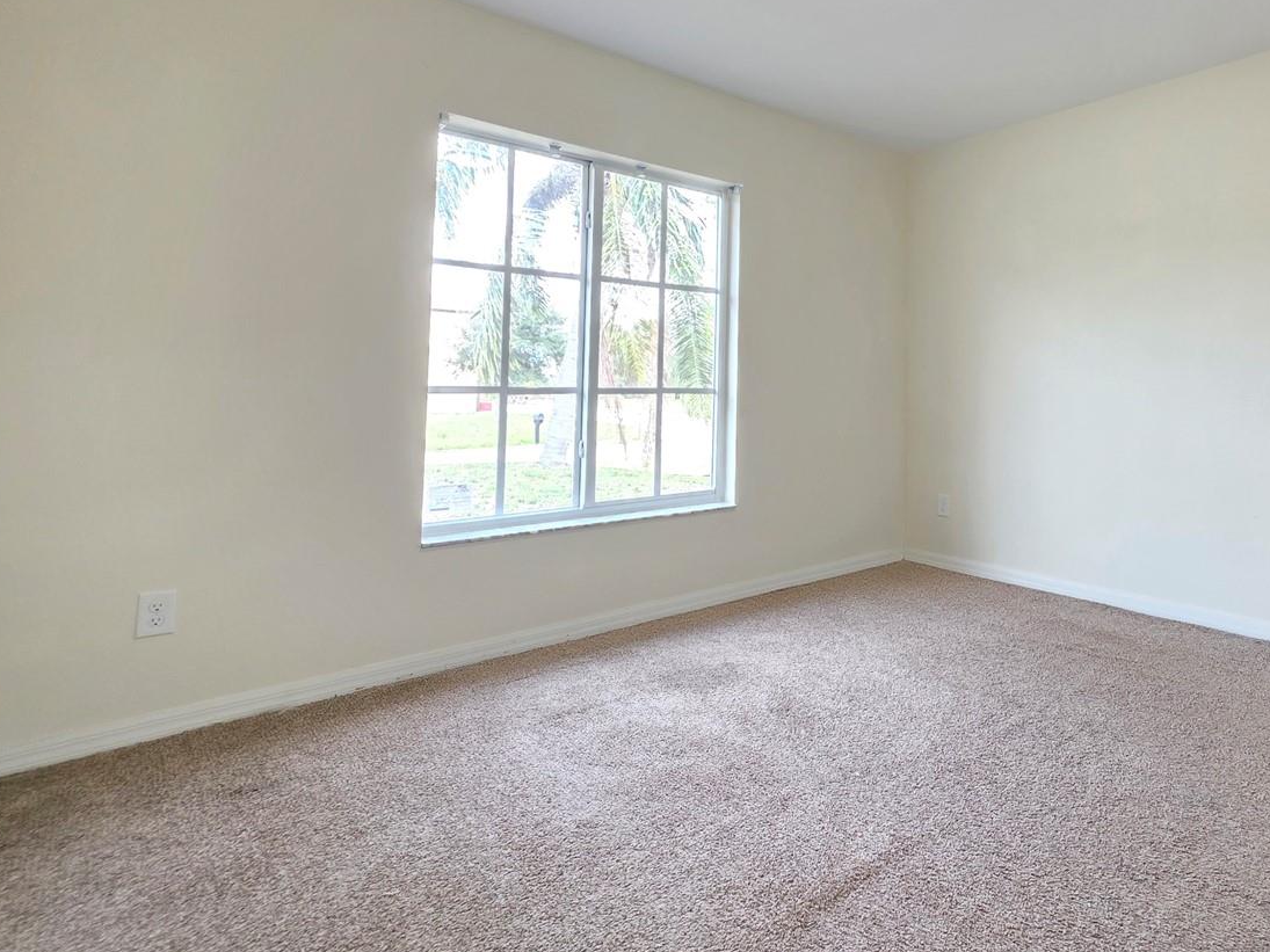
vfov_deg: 67.8
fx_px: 697
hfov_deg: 80.5
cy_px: 365
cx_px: 892
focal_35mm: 19
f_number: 1.9
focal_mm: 2.2
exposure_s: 1/60
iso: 500
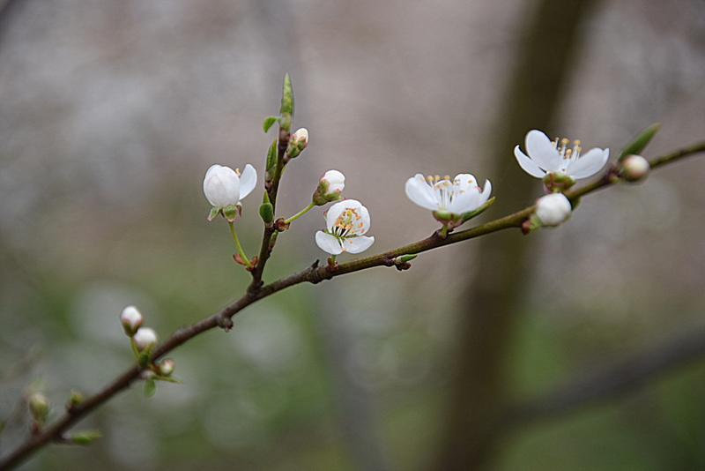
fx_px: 3085
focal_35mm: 158
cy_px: 236
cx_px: 352
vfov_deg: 8.7
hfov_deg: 13.0
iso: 400
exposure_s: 1/125
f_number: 5.6
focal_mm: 105
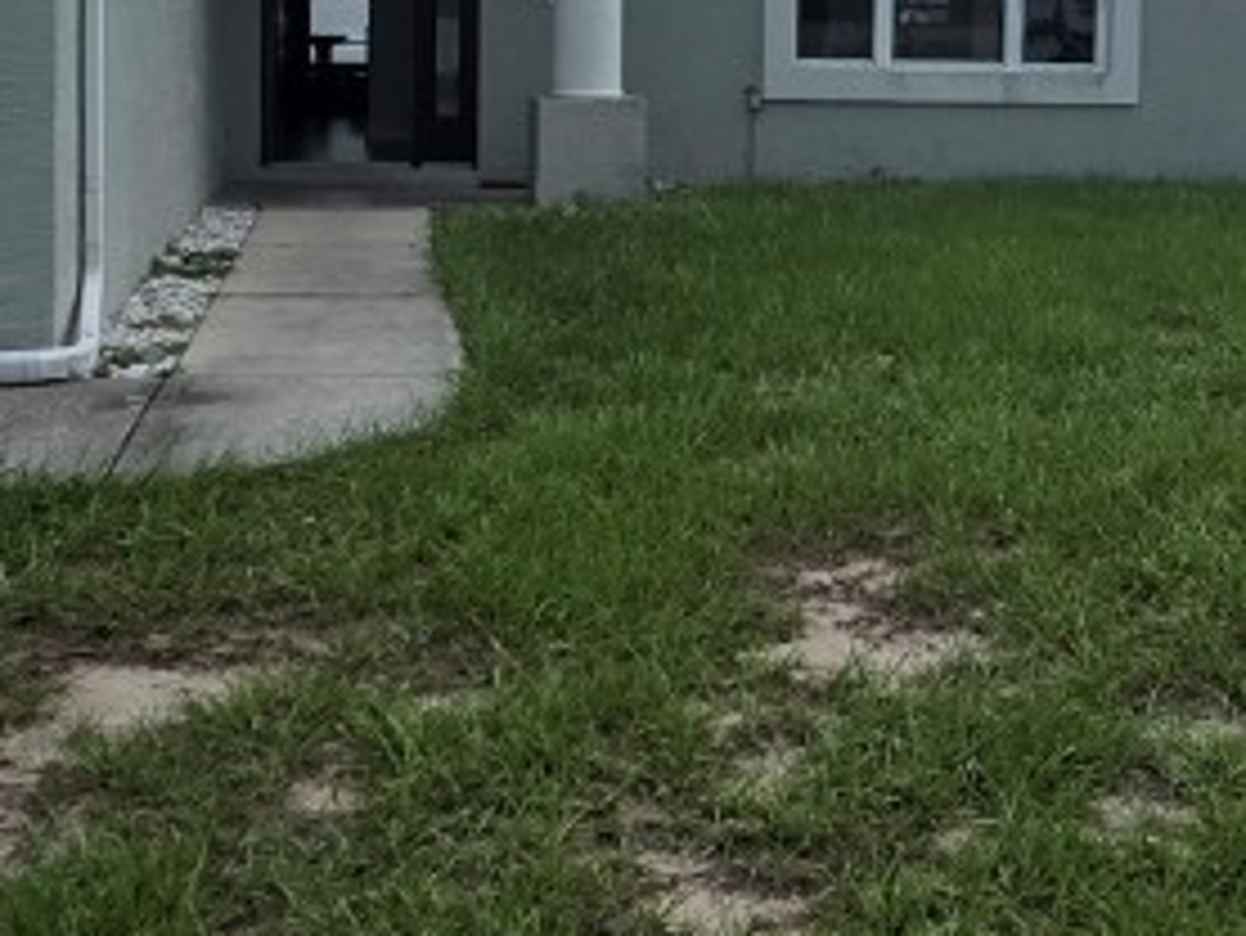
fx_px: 1729
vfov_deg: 29.3
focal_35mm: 48
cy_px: 126
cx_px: 769
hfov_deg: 39.4
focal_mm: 2.2
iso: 40
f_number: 1.9
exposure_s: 1/2289
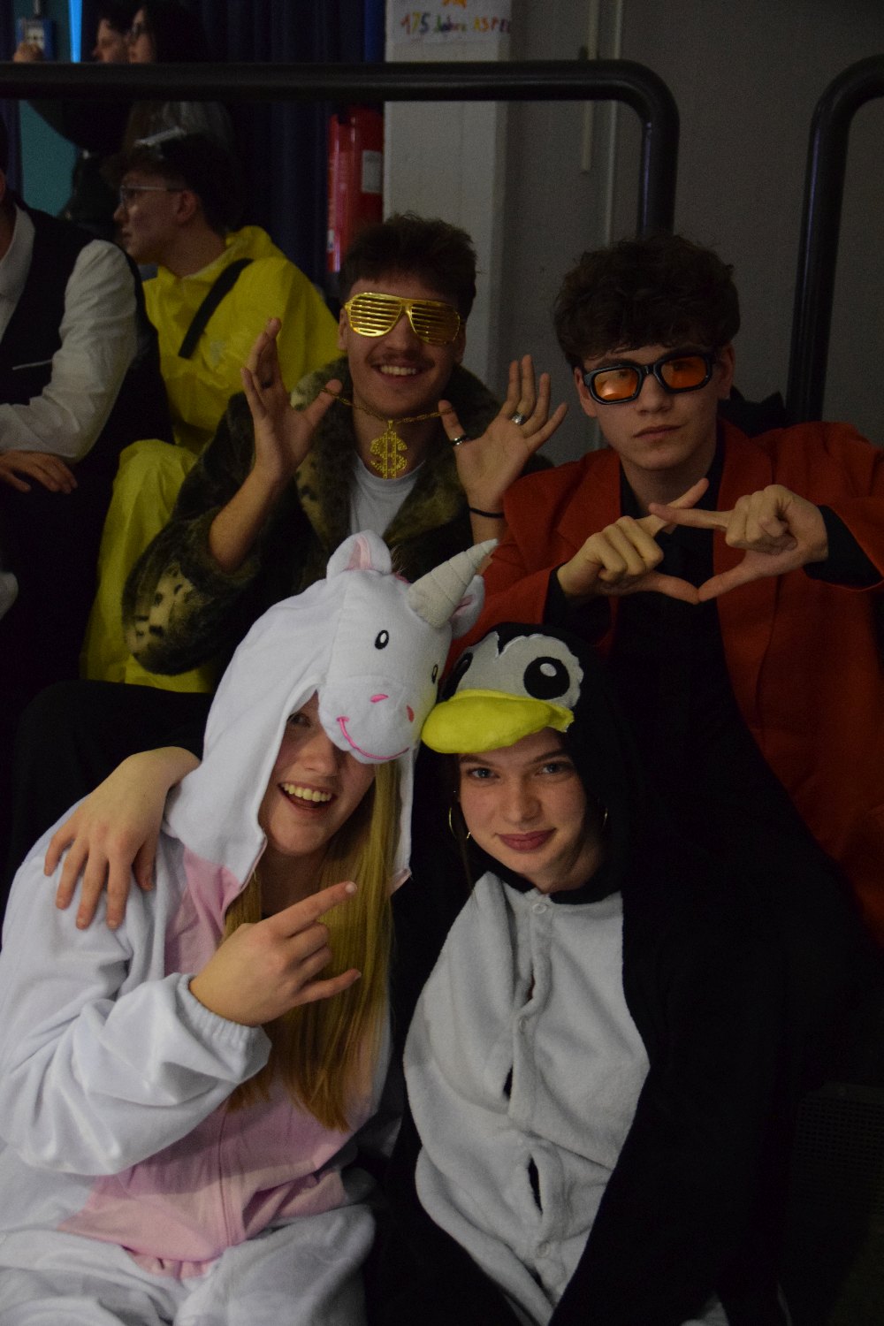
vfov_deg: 49.6
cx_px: 442
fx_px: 1436
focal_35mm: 39
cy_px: 663
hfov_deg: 34.2
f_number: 3.2
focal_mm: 26
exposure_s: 1/50
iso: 3200
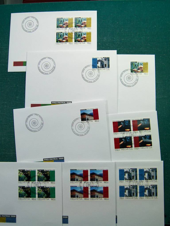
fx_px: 196
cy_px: 113
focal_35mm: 30
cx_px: 85
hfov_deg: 46.8
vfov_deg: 60.0
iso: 100
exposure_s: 1/200
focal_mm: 5.3
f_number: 4
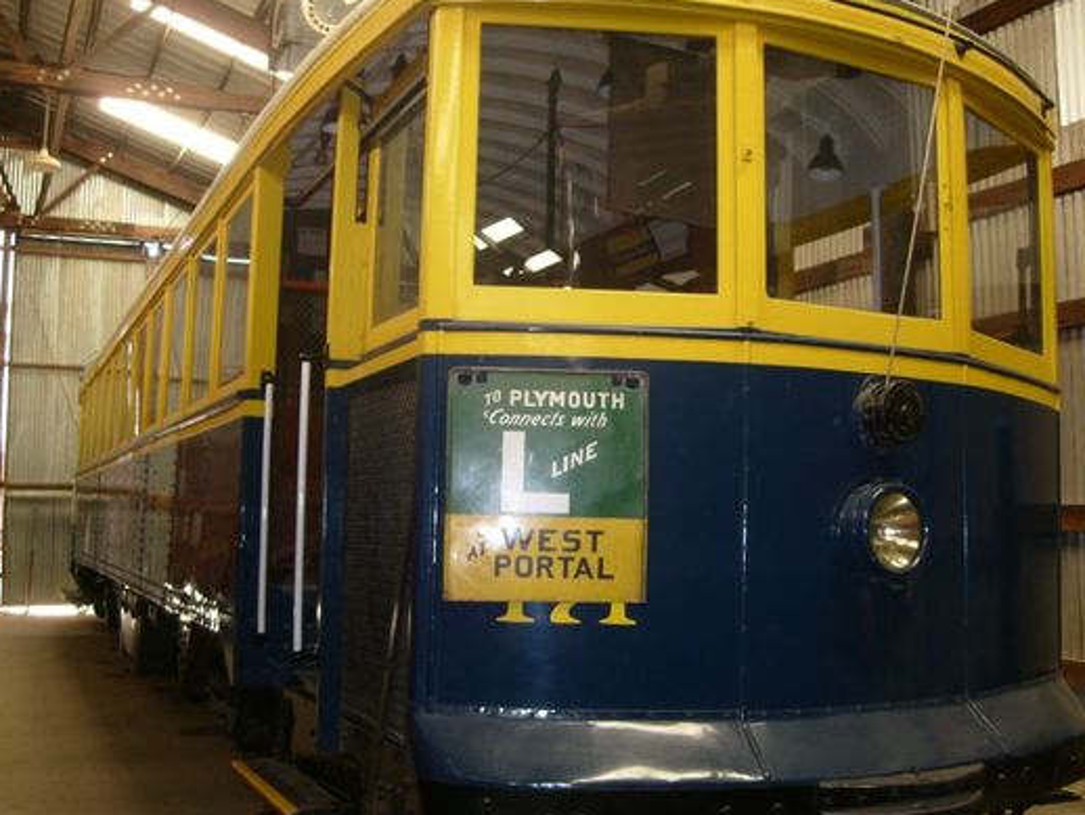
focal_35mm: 36
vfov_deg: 39.7
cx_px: 537
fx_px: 1129
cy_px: 415
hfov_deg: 51.3
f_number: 2.8
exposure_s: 1/45
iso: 100
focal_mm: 5.8
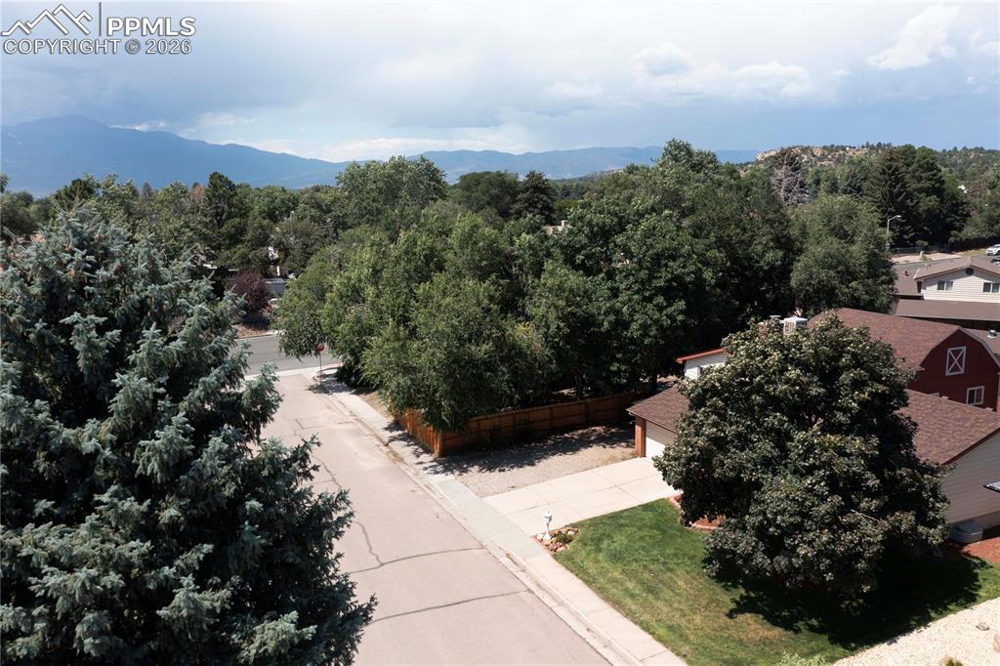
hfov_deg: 65.5
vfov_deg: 46.4
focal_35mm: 28
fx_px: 777
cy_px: 333
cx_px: 500
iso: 100
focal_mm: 10.26
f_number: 4
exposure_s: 1/800
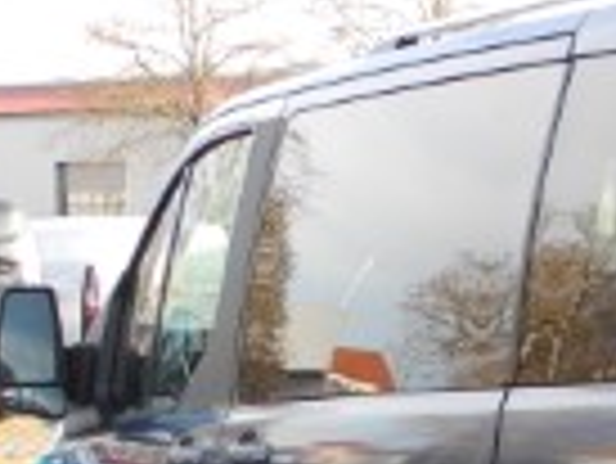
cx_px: 1057
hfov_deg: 13.7
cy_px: 590
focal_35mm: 131
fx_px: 2333
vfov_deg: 11.1
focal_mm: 6
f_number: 2.8
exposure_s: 1/160
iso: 100
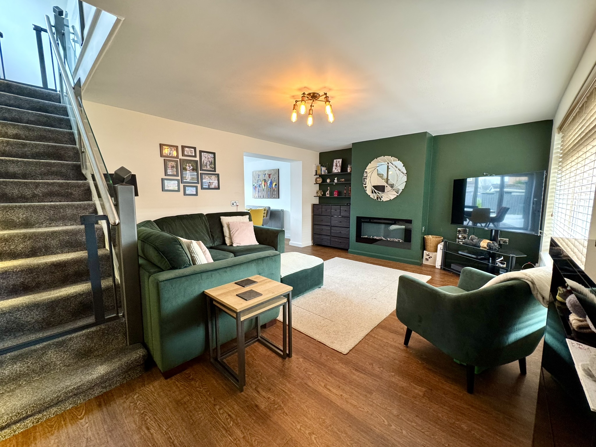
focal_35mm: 14
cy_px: 224
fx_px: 241
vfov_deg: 85.7
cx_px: 298
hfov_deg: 102.1
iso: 250
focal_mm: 2.22
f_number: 2.2
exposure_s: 1/50
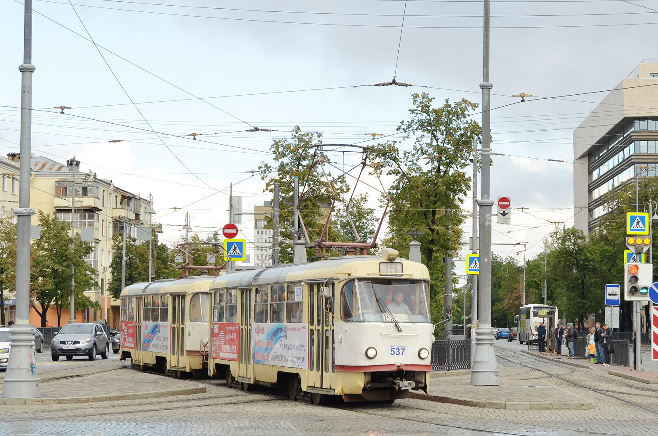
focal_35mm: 57
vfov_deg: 23.7
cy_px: 218
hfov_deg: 35.1
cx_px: 329
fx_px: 1040
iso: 400
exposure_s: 1/640
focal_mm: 38
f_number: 6.3
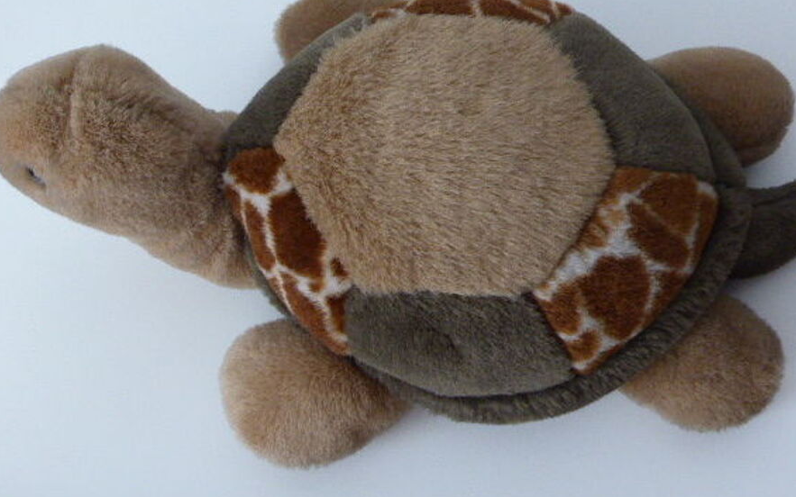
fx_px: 1041
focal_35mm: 48
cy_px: 198
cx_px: 399
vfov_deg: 26.8
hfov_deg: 41.8
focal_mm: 6.9
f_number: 3.9
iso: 400
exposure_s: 1/25
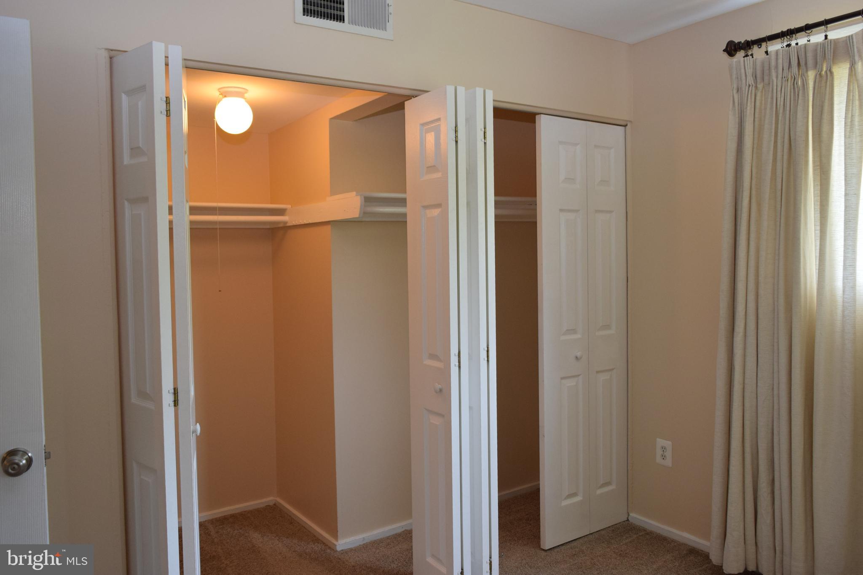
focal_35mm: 27
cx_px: 432
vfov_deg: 47.9
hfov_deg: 67.4
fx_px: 647
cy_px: 288
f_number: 5
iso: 800
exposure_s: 1/100
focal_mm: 18
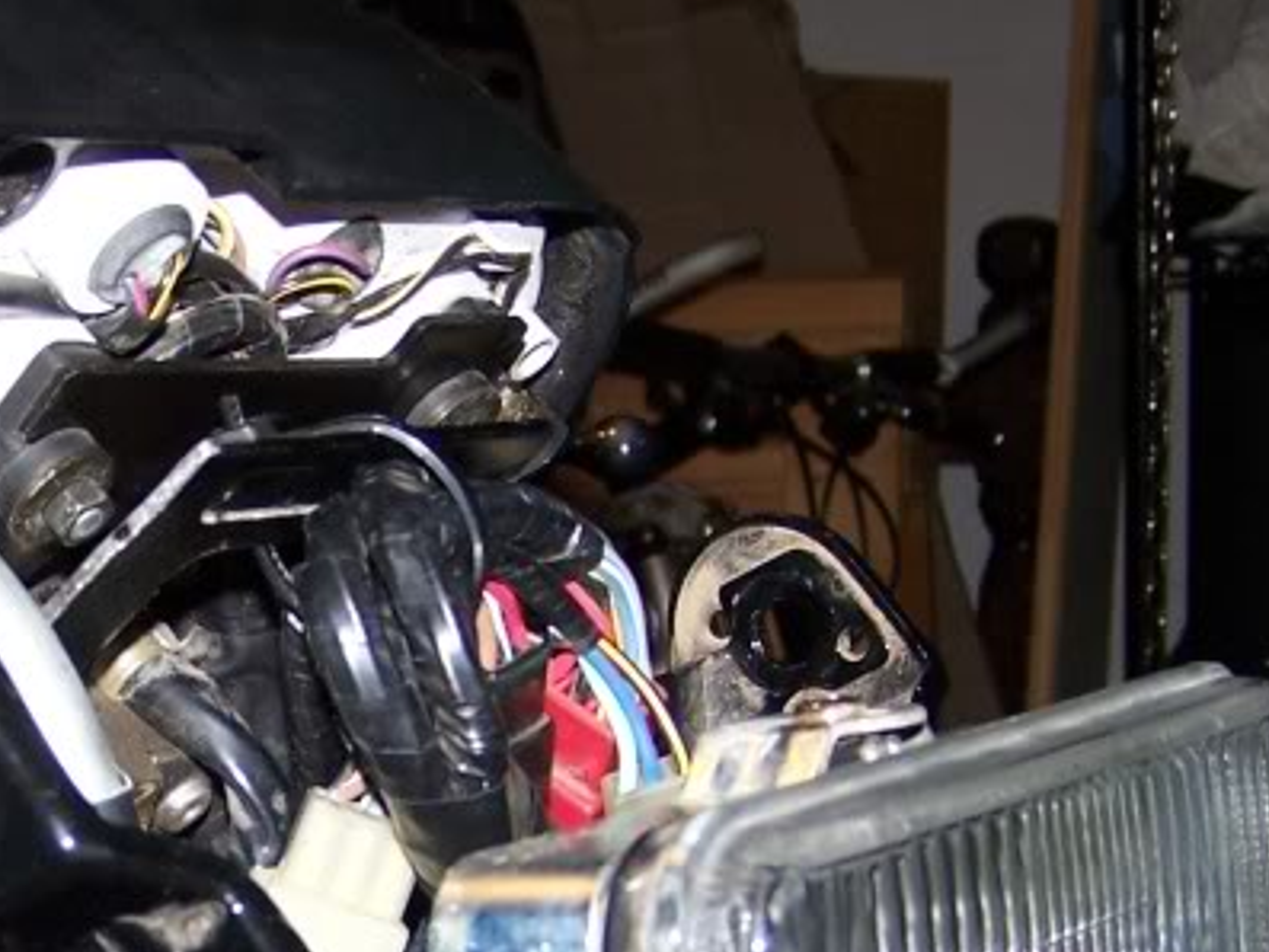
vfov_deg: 14.9
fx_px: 3594
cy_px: 866
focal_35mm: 98
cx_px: 83
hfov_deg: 19.6
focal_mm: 6.3
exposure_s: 1/60
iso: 80
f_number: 2.8
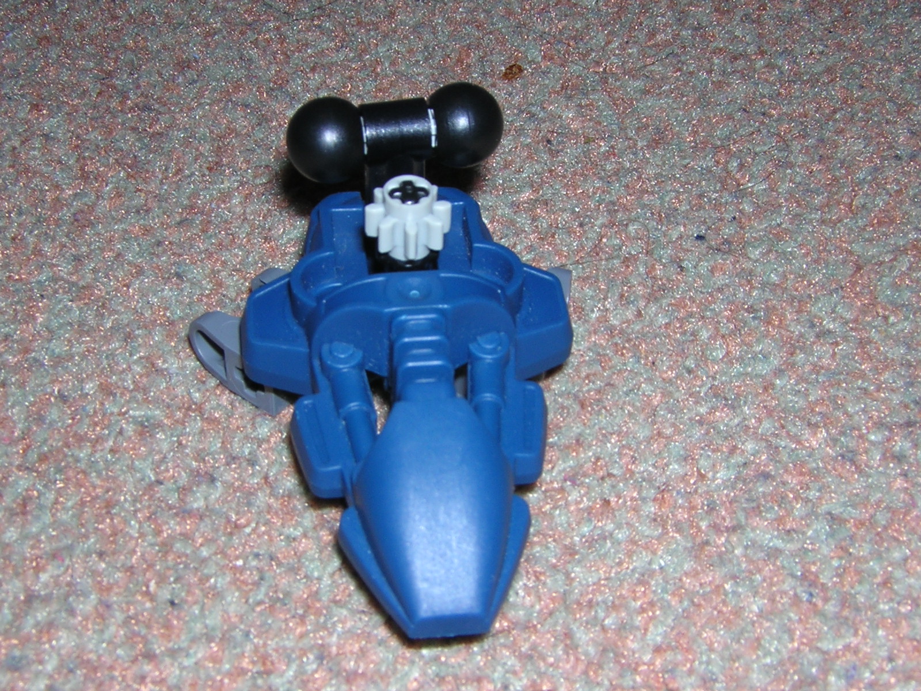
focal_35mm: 62
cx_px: 460
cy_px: 346
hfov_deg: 31.2
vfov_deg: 23.7
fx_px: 1650
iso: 100
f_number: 6.8
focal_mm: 8.1
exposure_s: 1/60.1
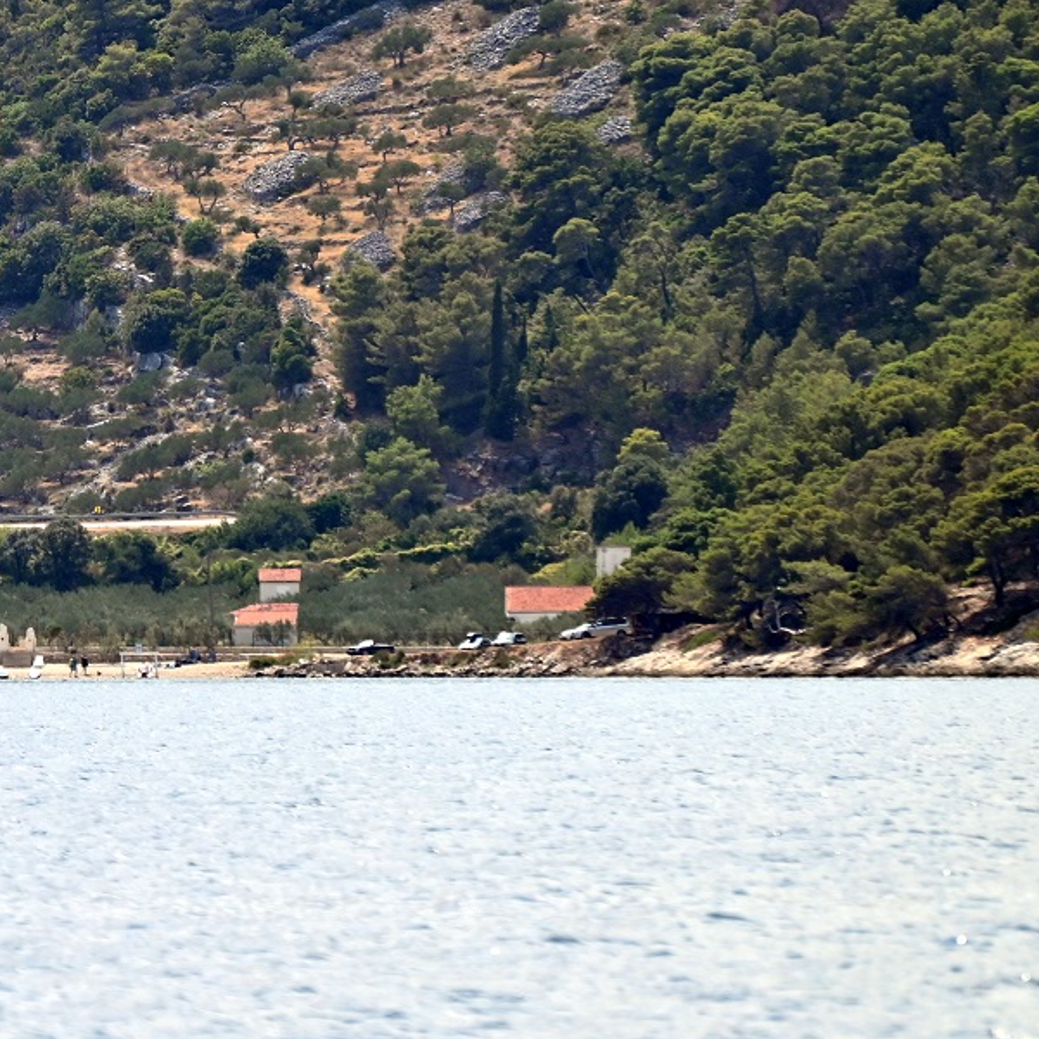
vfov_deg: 2.8
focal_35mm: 636
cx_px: -71
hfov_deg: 2.8
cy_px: 317
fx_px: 21597
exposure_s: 1/1600
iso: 250
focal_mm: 300
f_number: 5.6
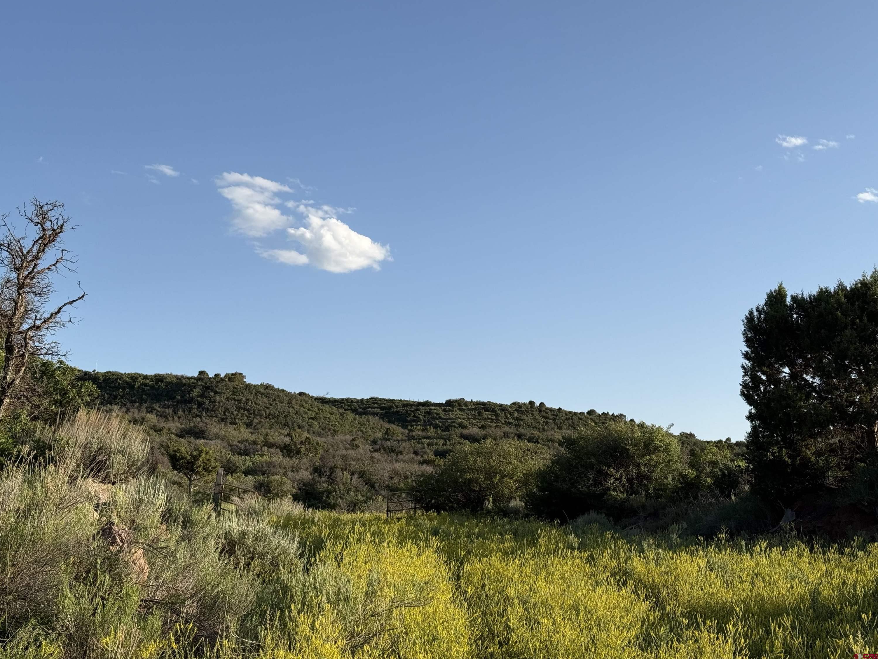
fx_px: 1243
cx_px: 439
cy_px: 324
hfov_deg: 38.9
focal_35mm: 49
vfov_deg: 29.7
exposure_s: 1/2667
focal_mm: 6.76
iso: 64
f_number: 1.78
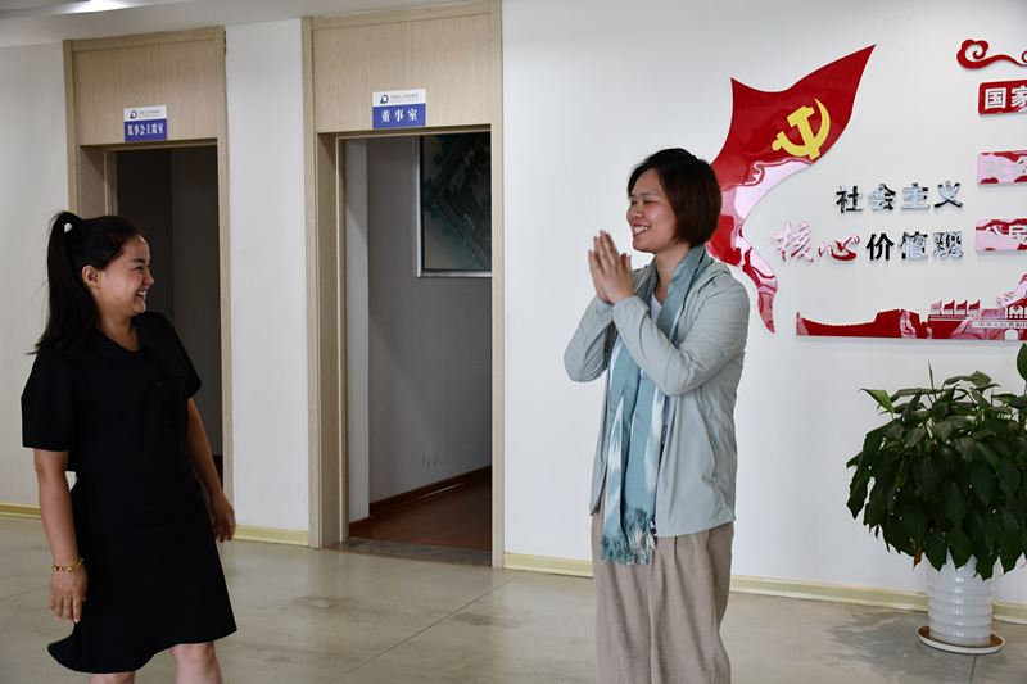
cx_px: 514
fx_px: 1283
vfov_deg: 29.9
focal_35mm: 45
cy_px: 342
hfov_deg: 43.6
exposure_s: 1/125
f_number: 4
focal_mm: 30
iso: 800
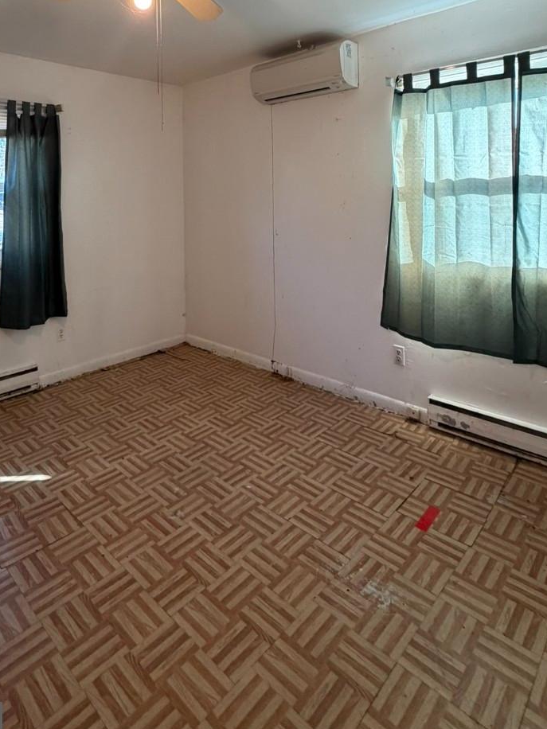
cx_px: 246
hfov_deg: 61.0
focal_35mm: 22
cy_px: 190
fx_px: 464
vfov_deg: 71.6
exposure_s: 1/120
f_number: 2.2
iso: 250
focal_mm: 2.22
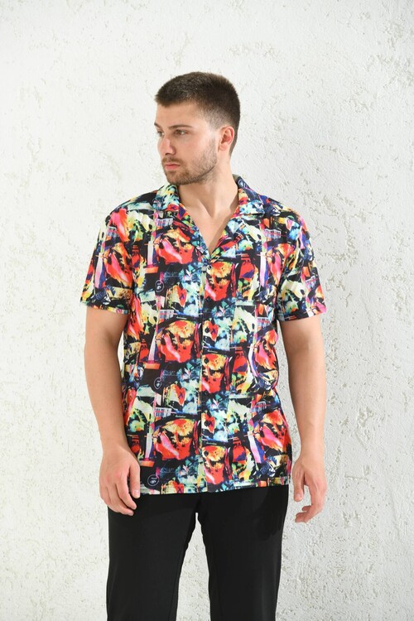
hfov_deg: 8.3
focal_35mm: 165
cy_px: 310
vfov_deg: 12.5
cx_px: 207
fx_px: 2846
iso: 125
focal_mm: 165
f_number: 7.1
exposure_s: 1/160
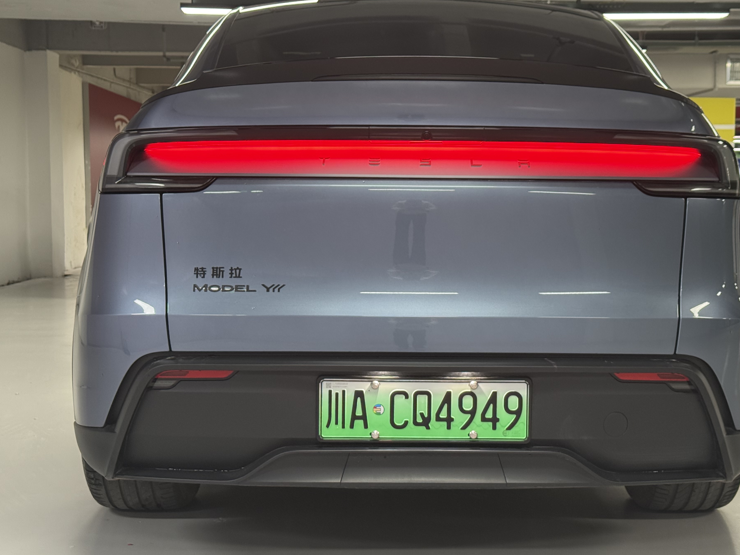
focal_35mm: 54
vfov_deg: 27.0
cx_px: 415
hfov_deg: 35.5
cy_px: 264
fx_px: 1154
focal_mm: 6.76
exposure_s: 1/50
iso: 200
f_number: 1.78
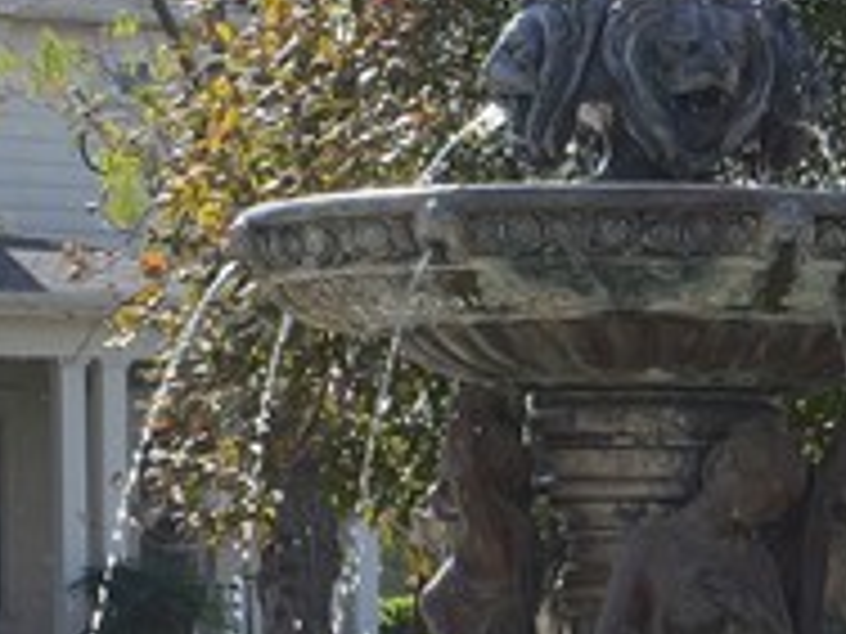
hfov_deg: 11.3
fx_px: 4252
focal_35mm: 174
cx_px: 677
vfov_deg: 8.5
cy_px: 722
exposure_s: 1/400
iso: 100
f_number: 5.6
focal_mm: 16
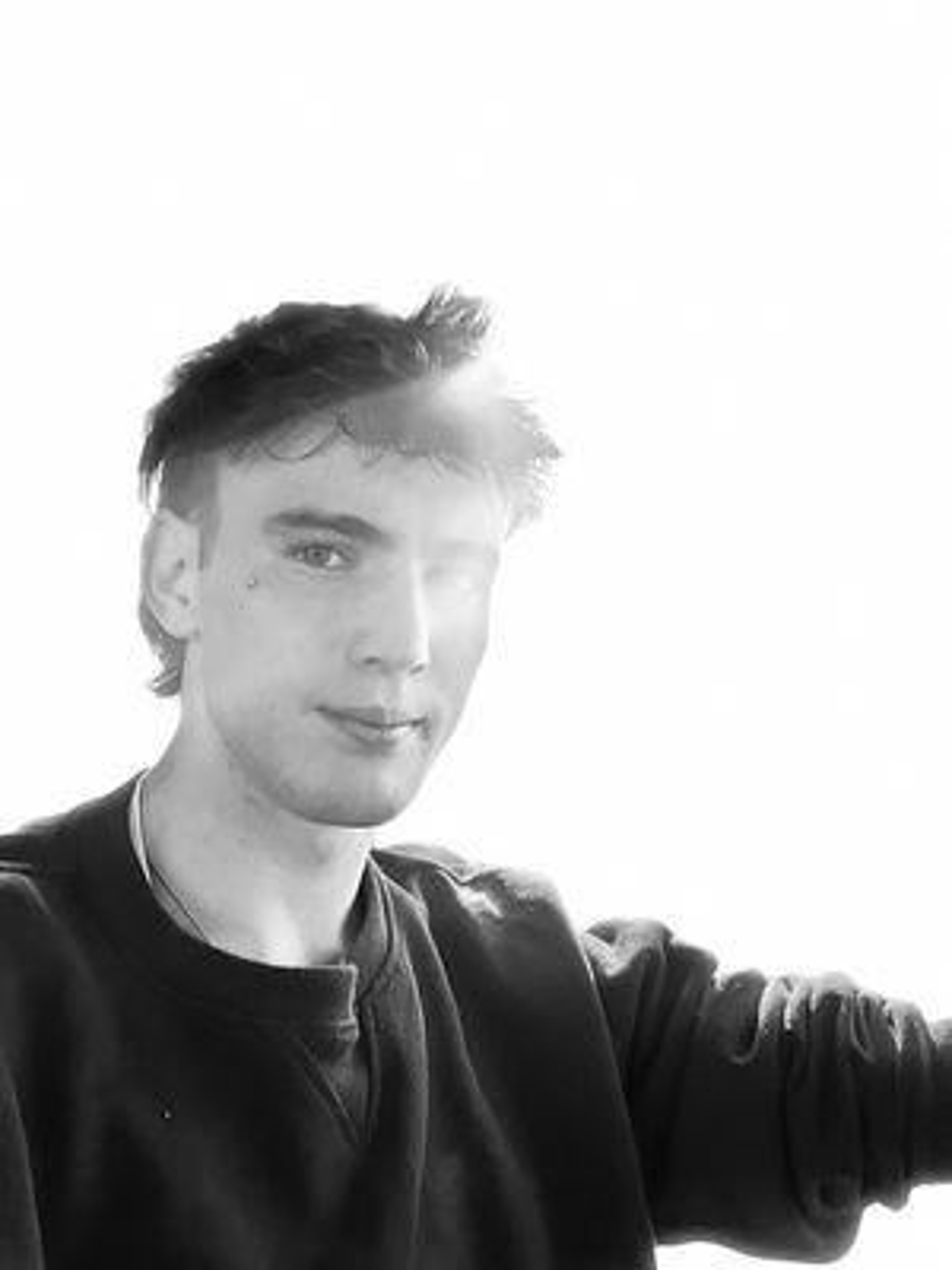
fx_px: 1100
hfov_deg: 46.8
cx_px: 476
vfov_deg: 60.0
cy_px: 635
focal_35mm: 30
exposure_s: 1/60
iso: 125
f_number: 2.2
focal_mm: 2.71
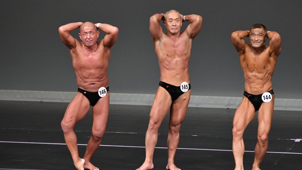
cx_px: 155
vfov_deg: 3.2
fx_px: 3011
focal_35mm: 376
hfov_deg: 5.7
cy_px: 98
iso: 4000
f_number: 5.6
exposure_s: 1/400
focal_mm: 230
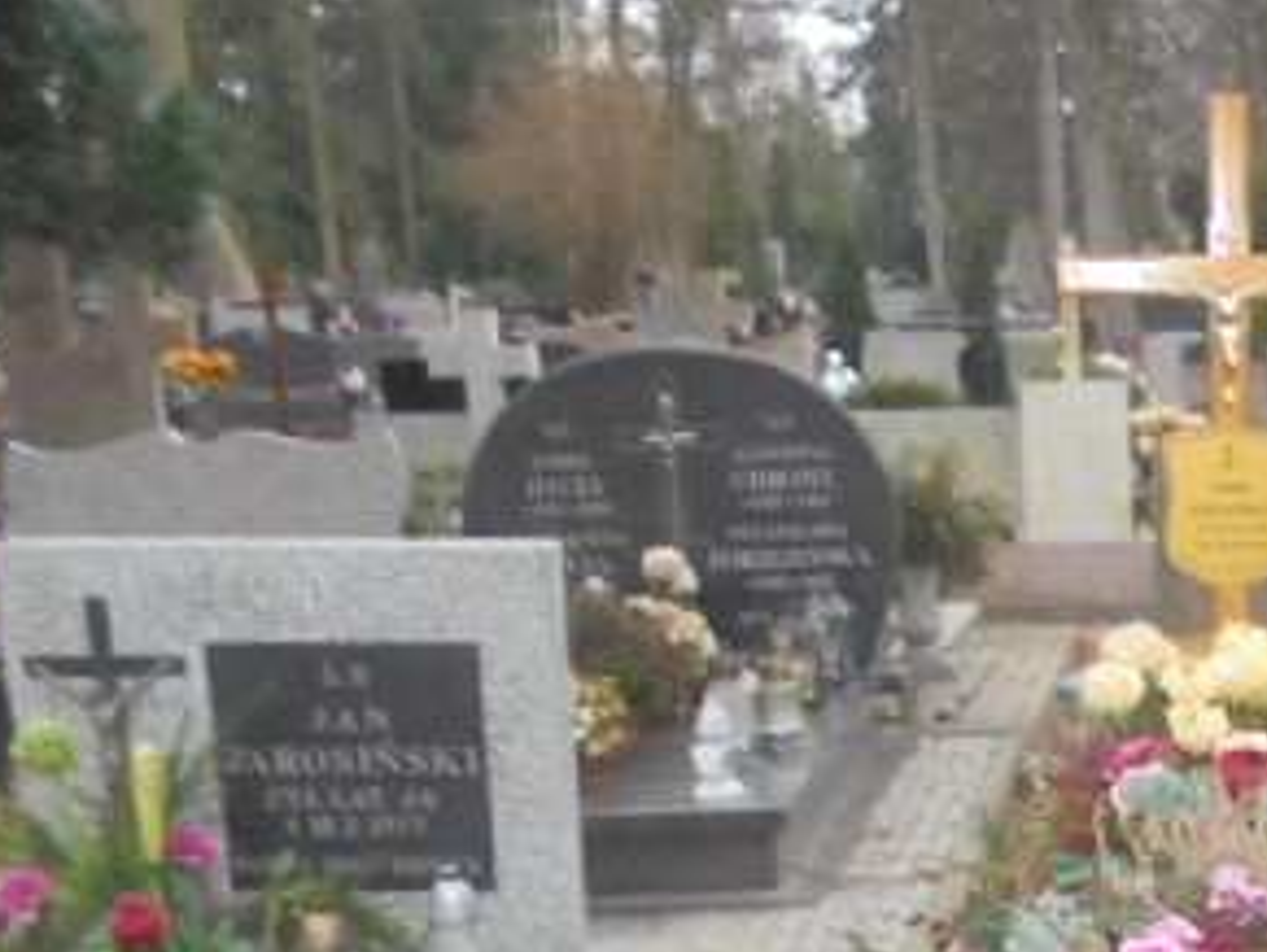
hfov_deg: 28.0
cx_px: 1337
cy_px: 1031
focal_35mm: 64
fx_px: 2344
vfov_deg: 21.8
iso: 400
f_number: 3.7
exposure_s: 1/25
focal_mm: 5.3
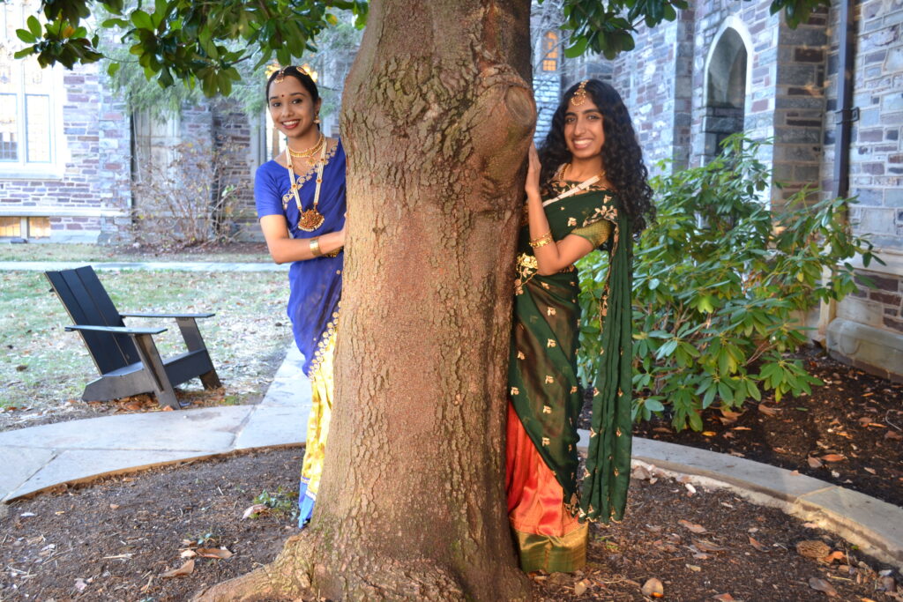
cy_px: 301
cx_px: 452
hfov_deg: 57.2
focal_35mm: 33
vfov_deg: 40.0
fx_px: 828
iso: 400
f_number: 4
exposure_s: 1/20
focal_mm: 22
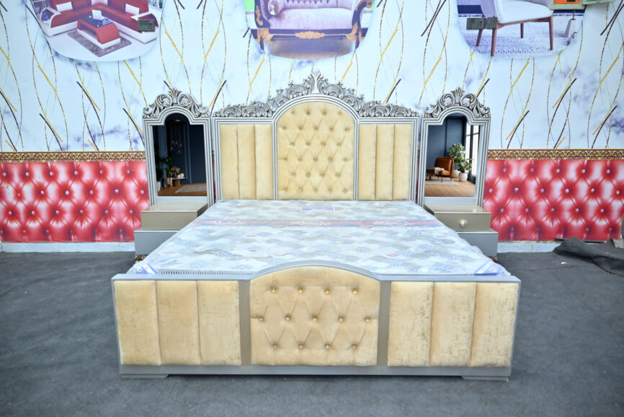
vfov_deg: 53.2
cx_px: 312
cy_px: 208
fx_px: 416
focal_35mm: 24
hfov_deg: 73.7
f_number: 4
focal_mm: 24
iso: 1600
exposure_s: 1/125
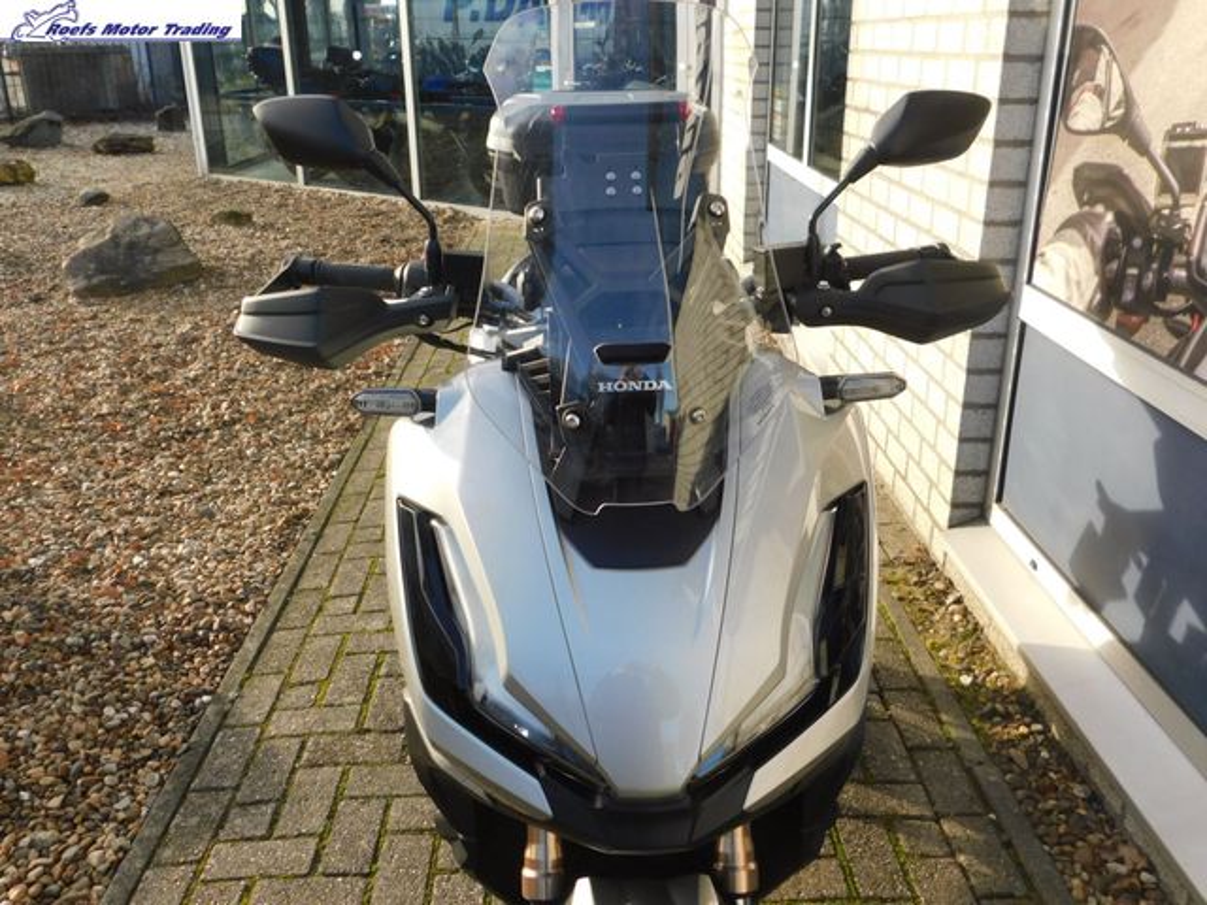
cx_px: 604
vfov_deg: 46.8
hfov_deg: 60.0
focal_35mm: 30
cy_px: 452
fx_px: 1046
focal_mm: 5.3
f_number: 3.2
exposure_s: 1/320
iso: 125
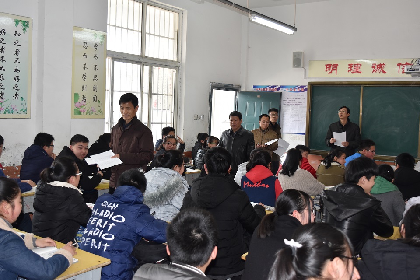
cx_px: 210
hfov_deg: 46.4
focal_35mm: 42
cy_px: 140
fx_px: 490
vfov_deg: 31.9
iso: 800
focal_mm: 28
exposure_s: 1/125
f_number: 5.6
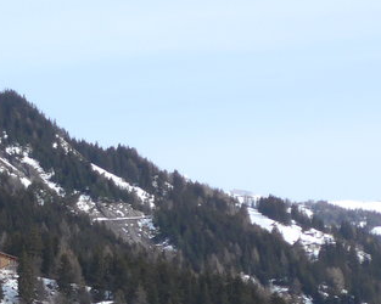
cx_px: -338
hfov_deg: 12.0
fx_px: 1645
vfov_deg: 10.5
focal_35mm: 146
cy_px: 325
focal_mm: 8
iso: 80
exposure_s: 1/1600
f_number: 2.8
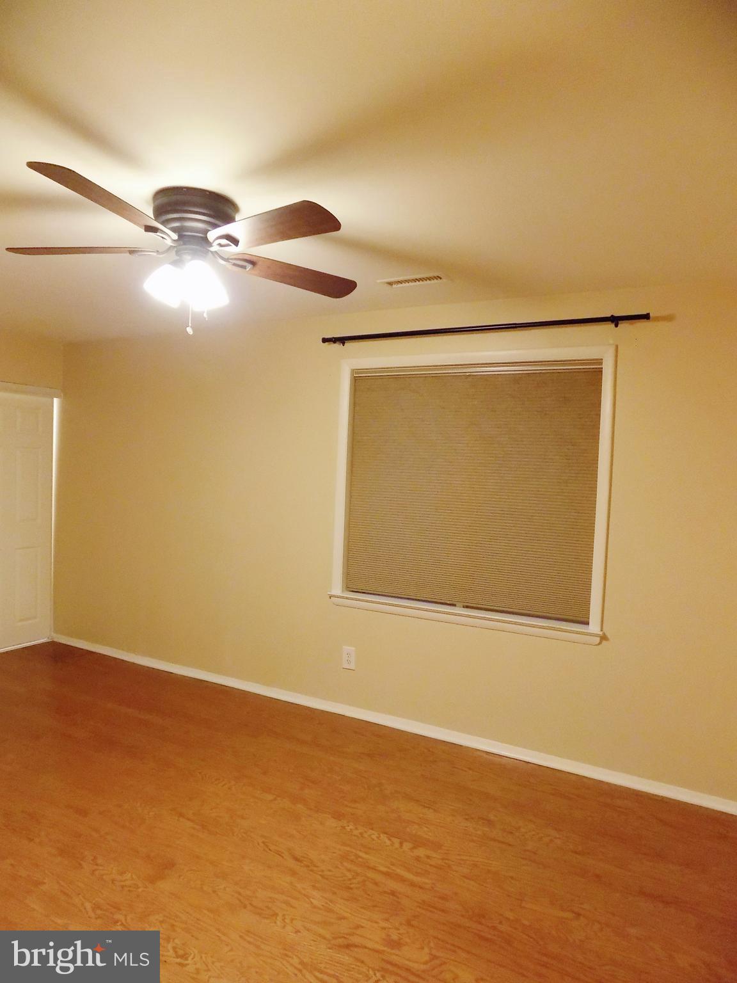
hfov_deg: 58.9
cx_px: 368
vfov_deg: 73.9
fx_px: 653
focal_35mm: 23
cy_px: 492
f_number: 3.1
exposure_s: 1/25
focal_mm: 4
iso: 400
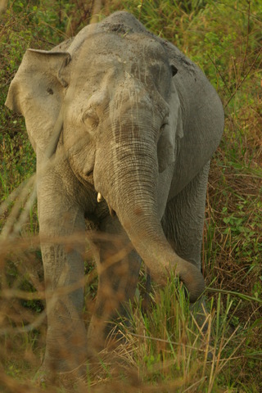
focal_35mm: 405
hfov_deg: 3.4
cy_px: 196
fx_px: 4421
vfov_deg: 5.1
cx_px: 131
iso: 400
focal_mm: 270
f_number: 5.6
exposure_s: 1/180
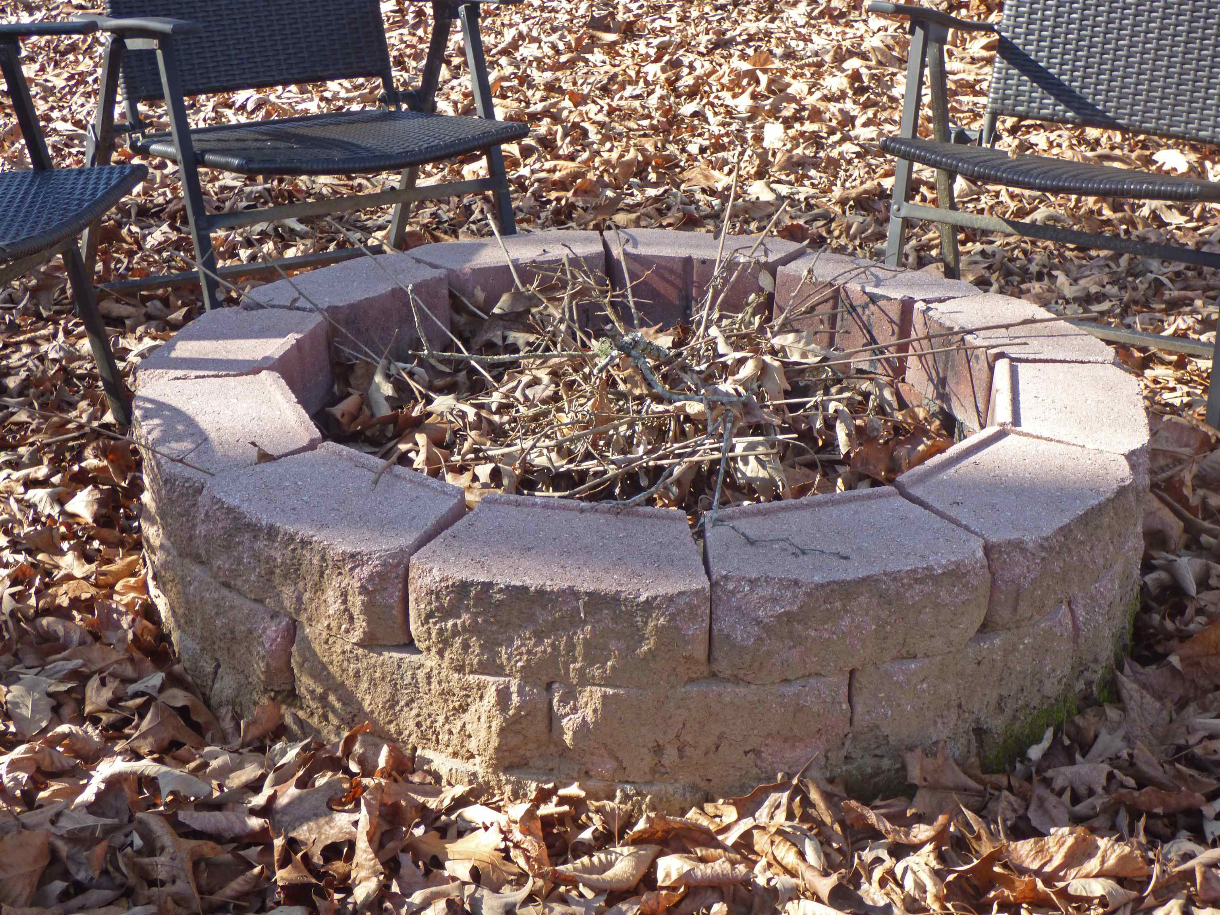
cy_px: 458
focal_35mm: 63
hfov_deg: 30.7
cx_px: 610
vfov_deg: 23.3
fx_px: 2220
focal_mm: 10.77
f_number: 4.1
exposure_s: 1/125
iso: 100
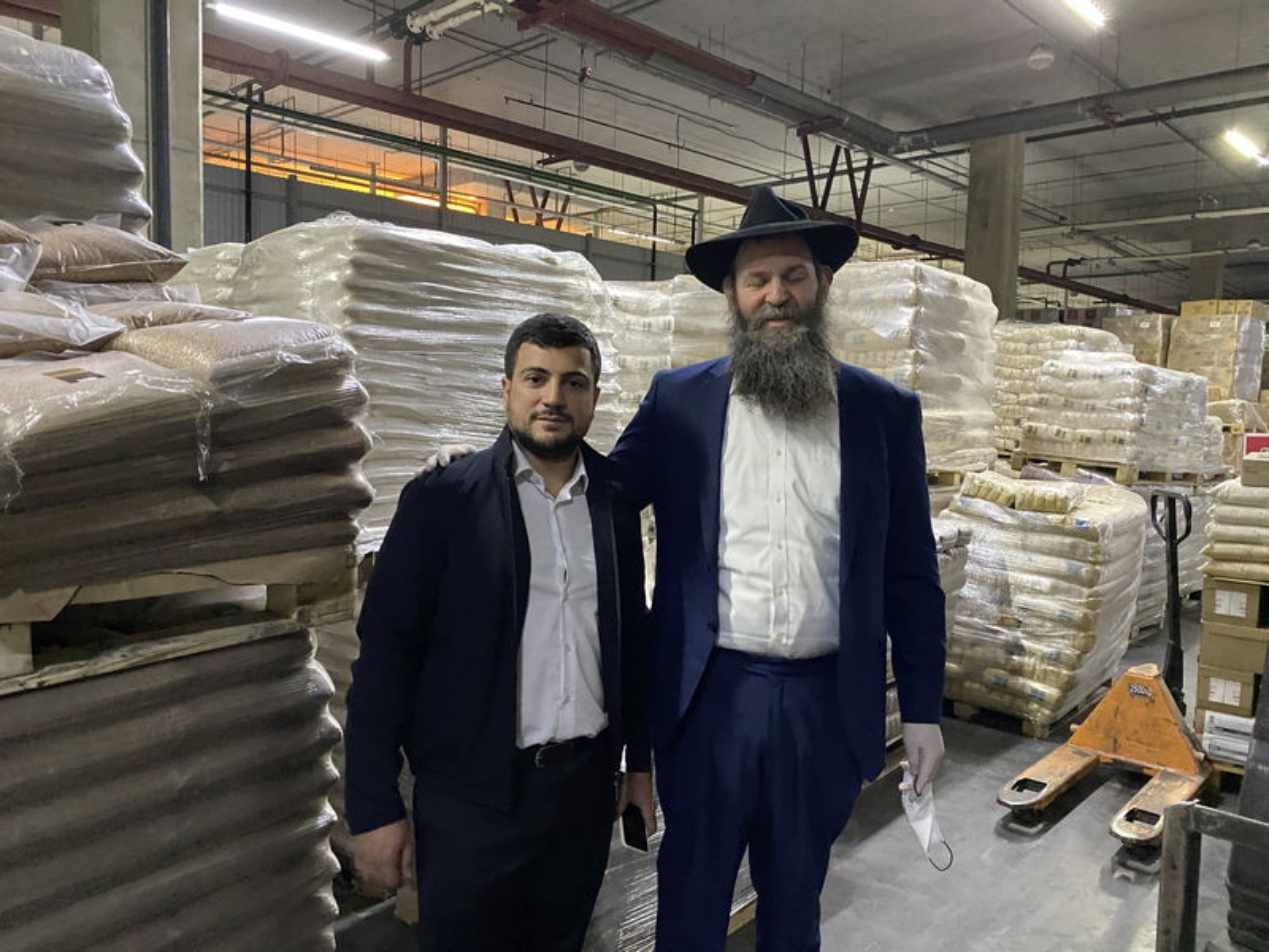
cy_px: 476
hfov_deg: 67.3
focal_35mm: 26
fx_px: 953
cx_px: 634
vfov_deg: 53.1
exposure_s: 1/30
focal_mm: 4.25
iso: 1000
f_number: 1.8
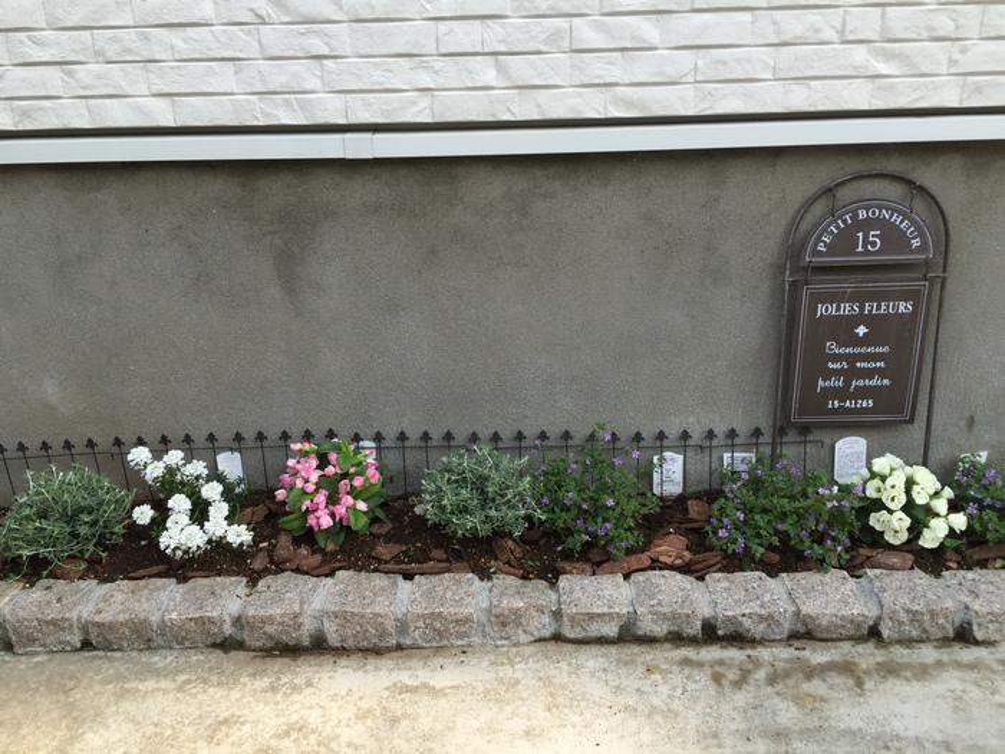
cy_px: 377
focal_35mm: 29
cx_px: 502
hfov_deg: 61.7
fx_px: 842
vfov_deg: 48.2
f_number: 2.2
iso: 32
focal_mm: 4.15
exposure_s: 1/694
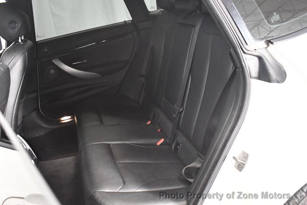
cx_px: 154
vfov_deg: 36.9
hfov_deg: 53.1
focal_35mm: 36
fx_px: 307
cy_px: 102
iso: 3200
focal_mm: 18
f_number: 3.5
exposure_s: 1/80
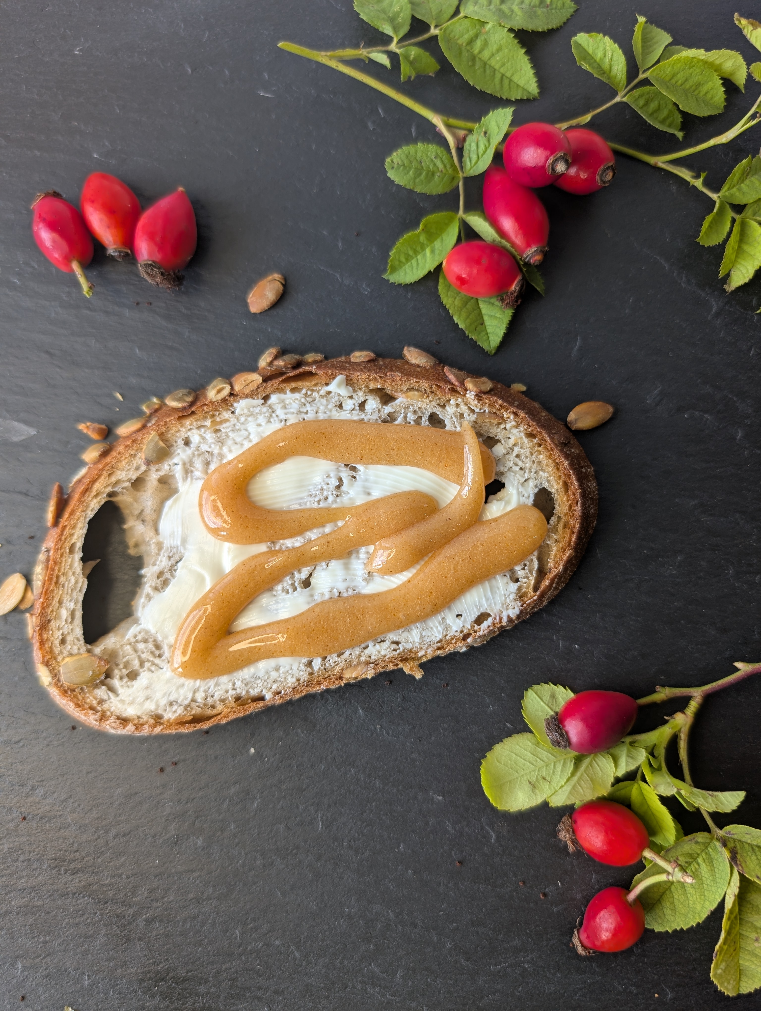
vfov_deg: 71.5
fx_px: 702
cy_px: 506
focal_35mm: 24
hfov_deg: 56.9
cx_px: 380
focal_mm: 6.9
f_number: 1.68
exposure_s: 1/58.5
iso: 22
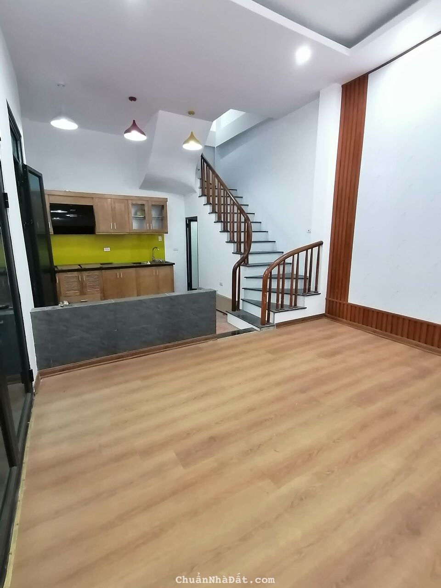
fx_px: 289
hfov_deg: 74.7
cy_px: 294
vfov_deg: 91.0
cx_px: 220
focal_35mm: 17
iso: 400
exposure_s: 1/33.3
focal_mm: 1.78
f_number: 2.4
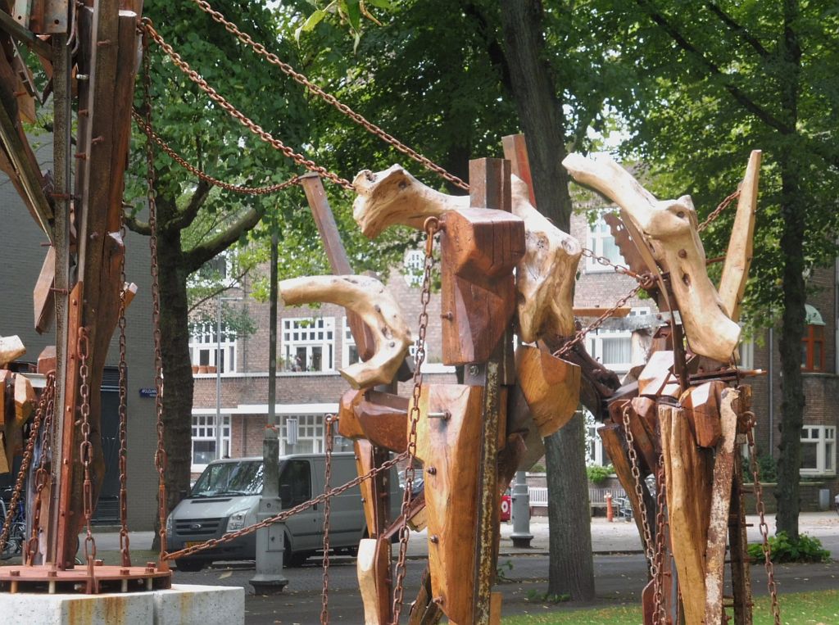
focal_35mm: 109
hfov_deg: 18.1
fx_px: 2636
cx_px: 420
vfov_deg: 13.5
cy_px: 312
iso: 200
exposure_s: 1/60
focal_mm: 19.4
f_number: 5.3
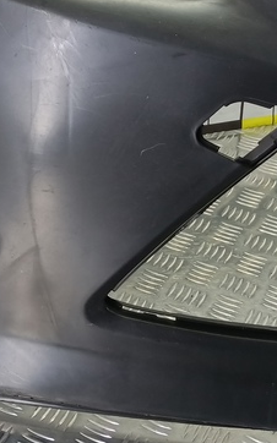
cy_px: 66
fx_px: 834
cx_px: 119
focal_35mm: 69
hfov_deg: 18.8
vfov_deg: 28.9
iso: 221
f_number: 1.6
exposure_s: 1/50
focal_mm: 4.11
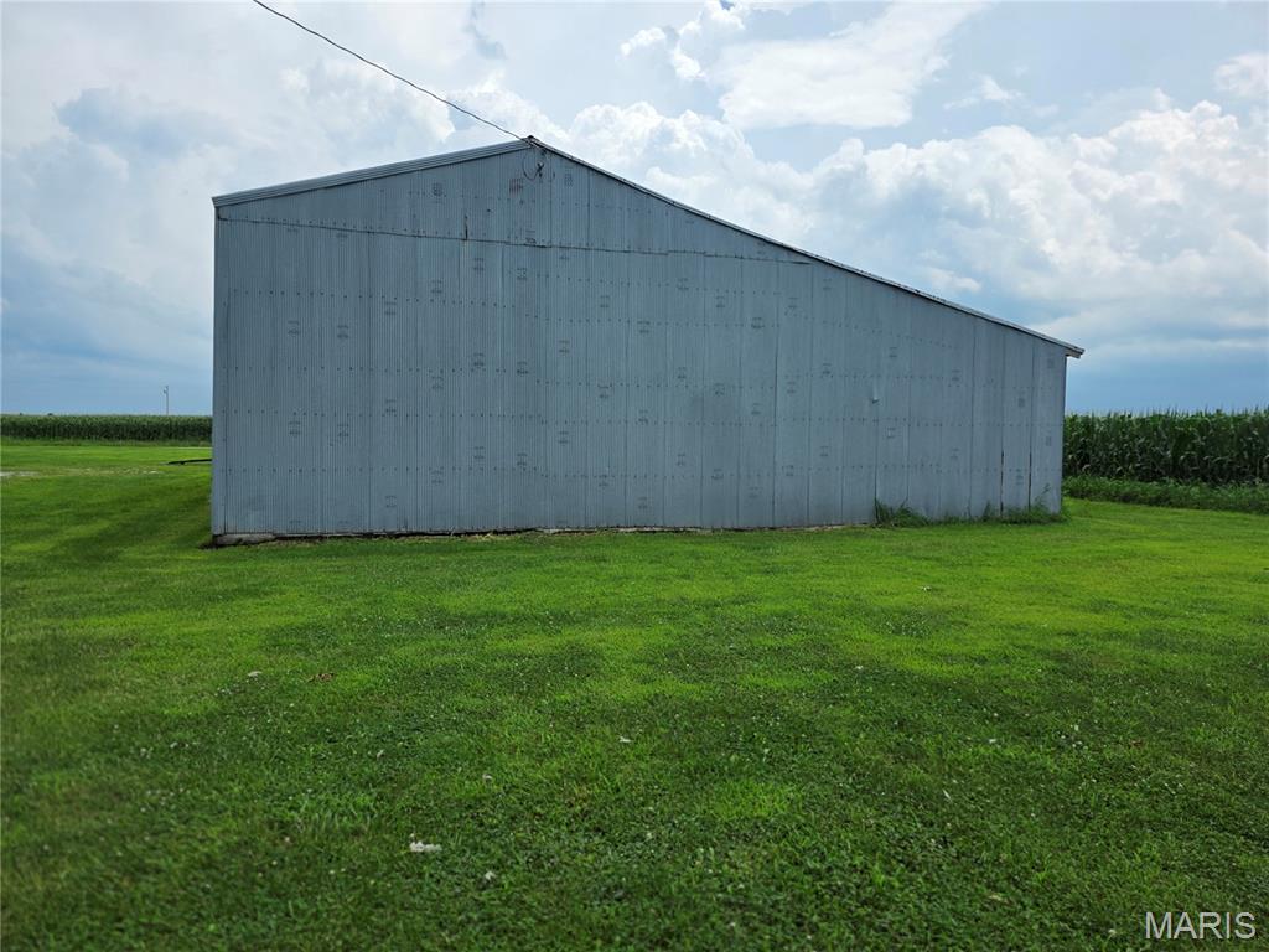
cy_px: 476
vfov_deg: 58.9
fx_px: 843
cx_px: 634
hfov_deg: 73.9
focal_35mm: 23
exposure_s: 1/7061
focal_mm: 6.3
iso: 80
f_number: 1.7
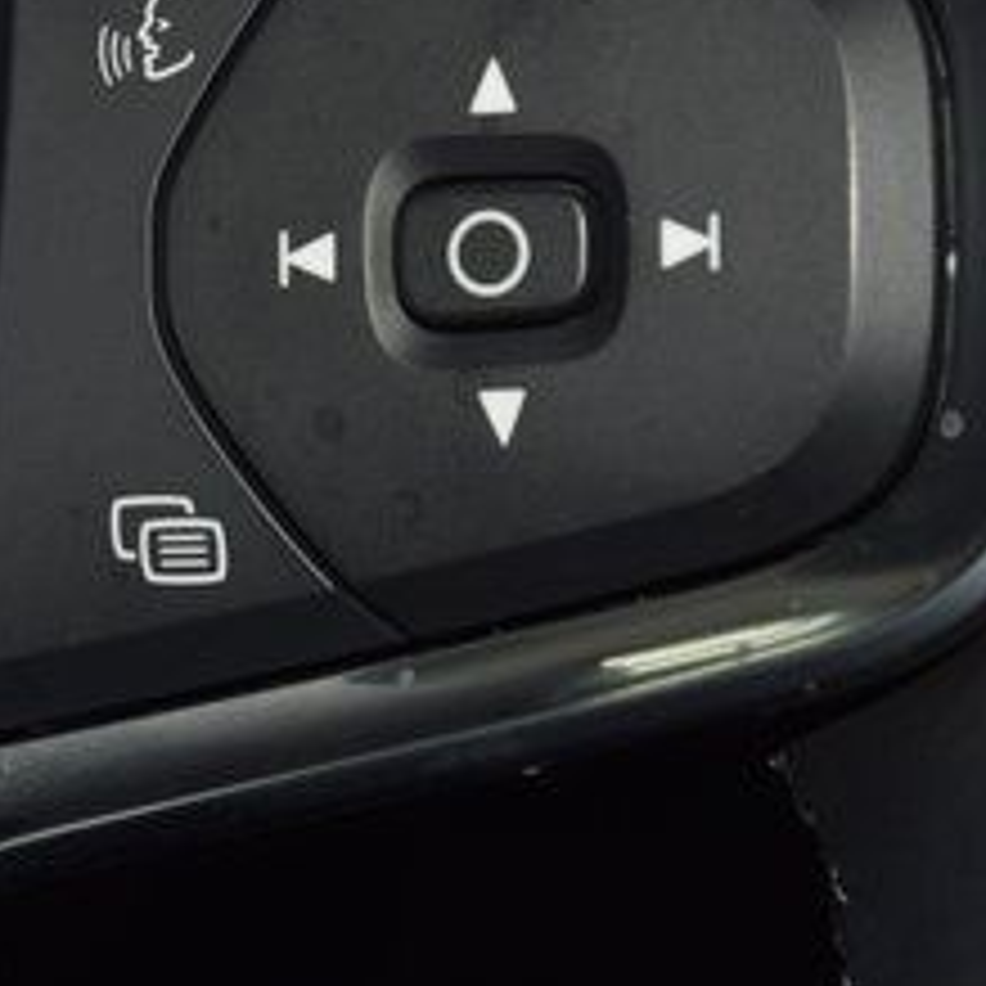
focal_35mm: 261
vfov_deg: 6.7
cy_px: 209
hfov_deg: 6.7
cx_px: 342
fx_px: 8411
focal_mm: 70
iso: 100
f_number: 8
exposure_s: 1/125
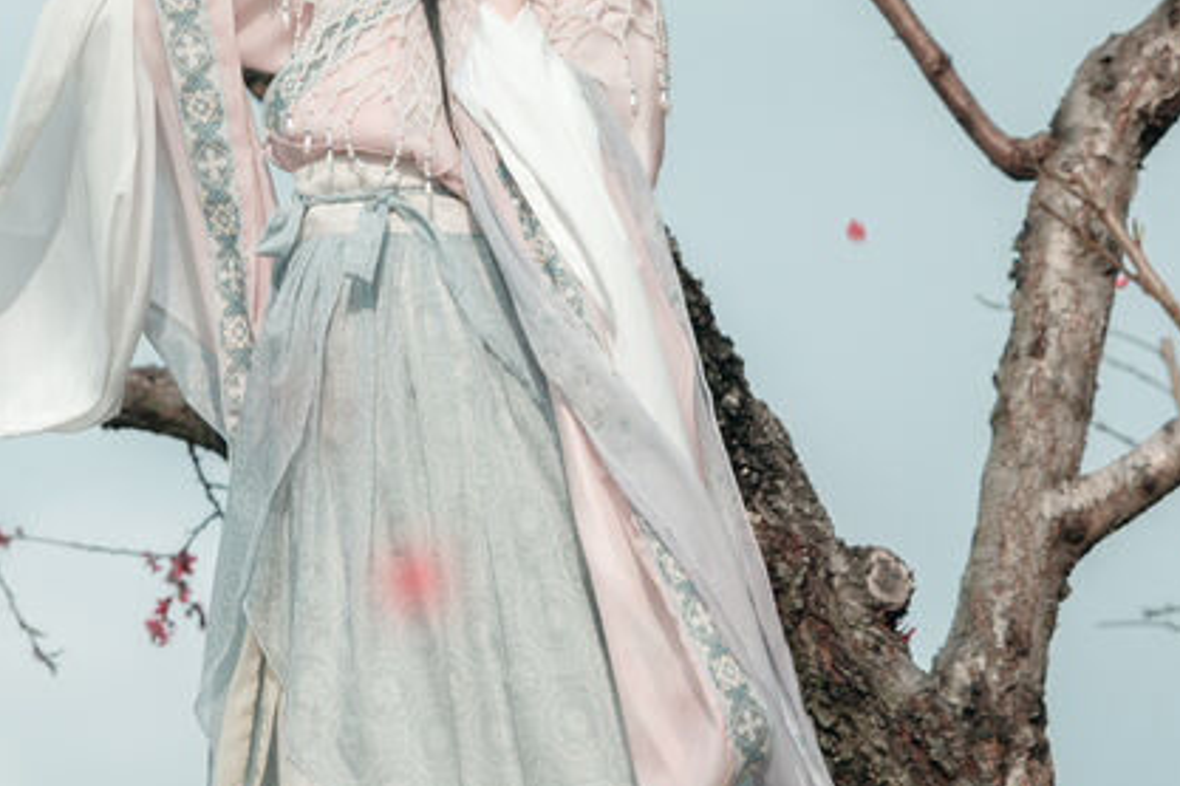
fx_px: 11602
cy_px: 218
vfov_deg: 3.9
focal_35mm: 354
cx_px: 201
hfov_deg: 5.8
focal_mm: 124
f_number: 2.8
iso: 50
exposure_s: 1/2000
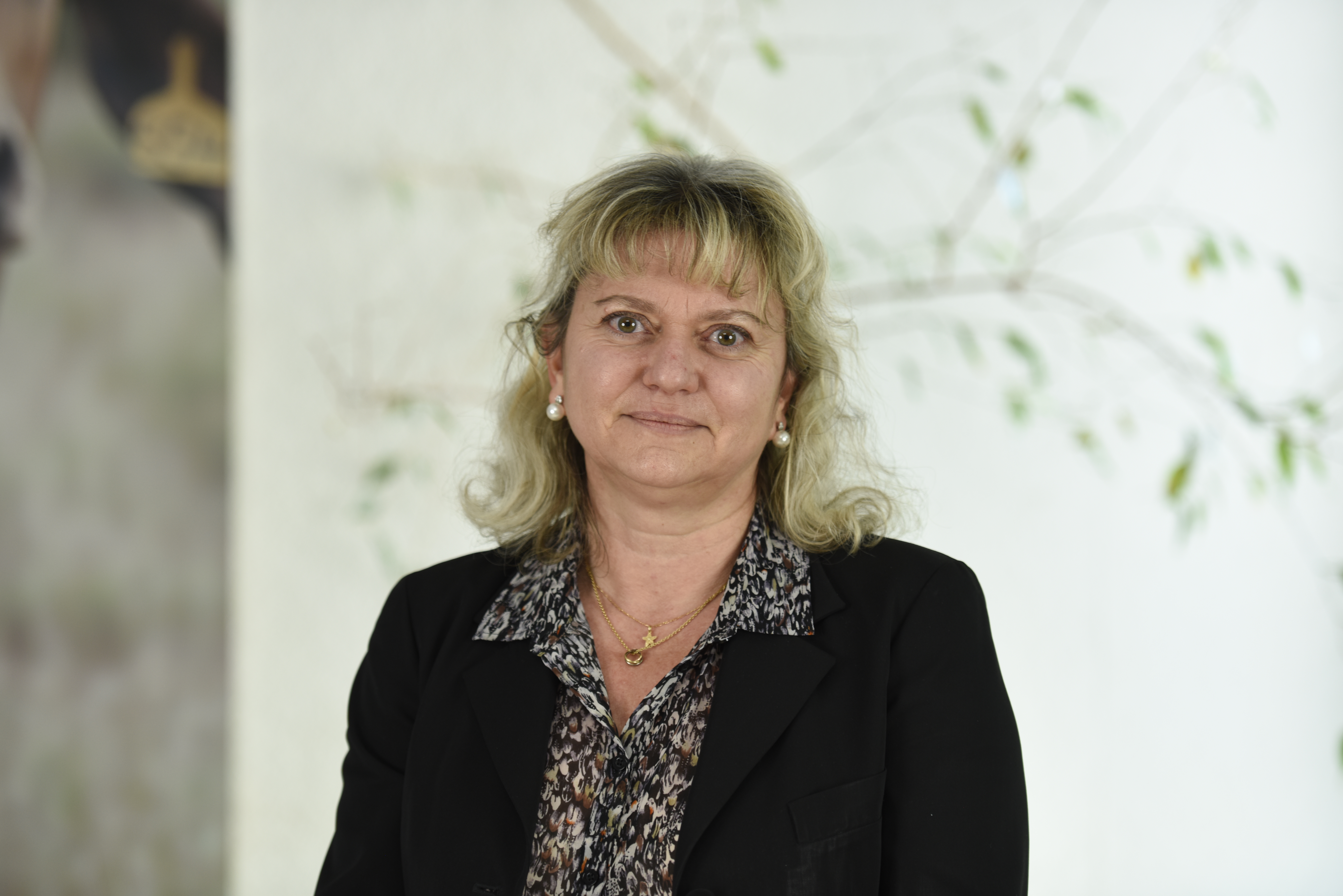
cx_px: 672
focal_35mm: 116
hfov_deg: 17.6
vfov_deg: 11.8
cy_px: 448
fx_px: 4329
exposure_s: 1/60
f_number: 2.8
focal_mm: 116
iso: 400
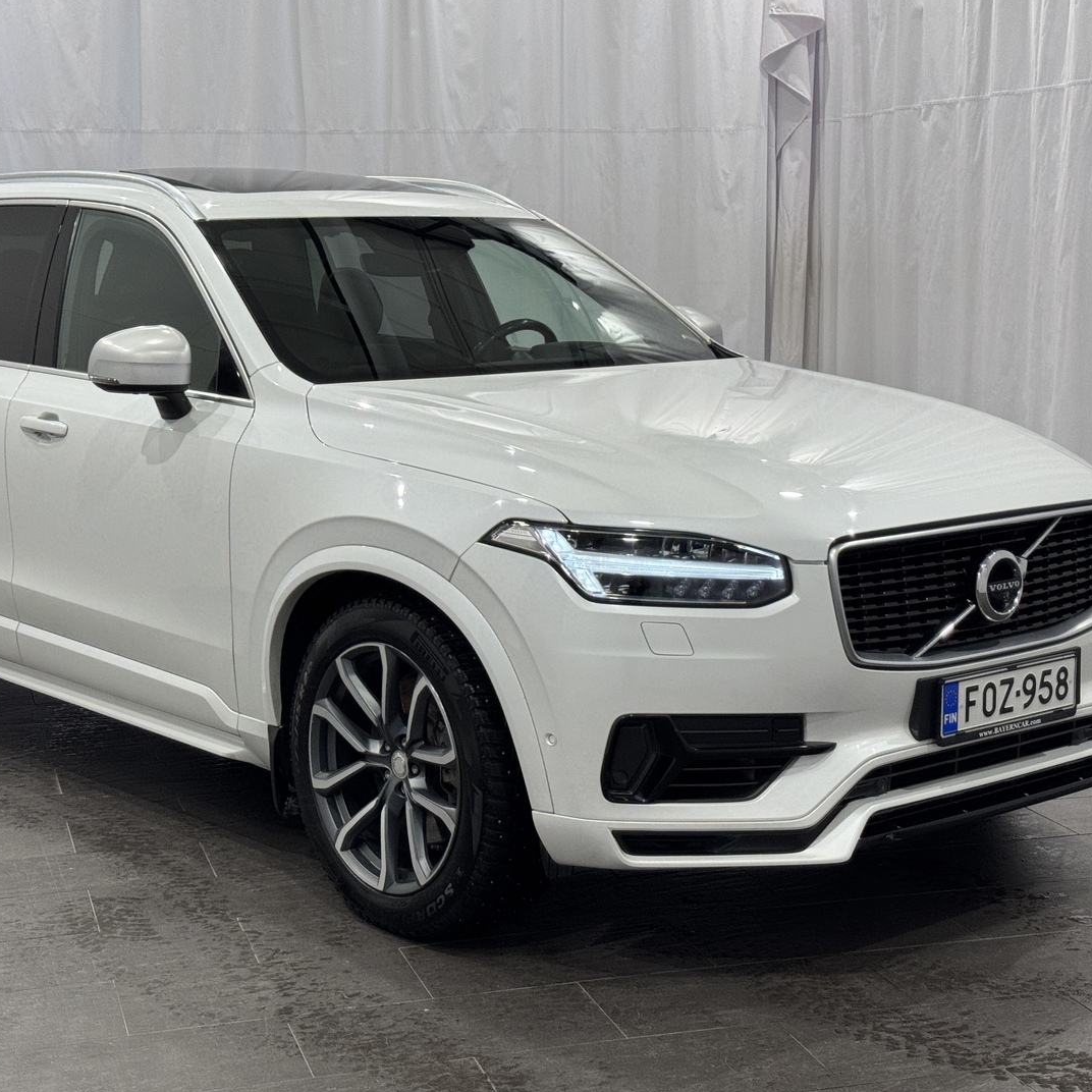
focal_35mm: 57
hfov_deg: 30.0
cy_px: 545
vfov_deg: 30.0
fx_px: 2034
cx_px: 458
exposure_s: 1/141
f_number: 1.78
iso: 50
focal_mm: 6.76
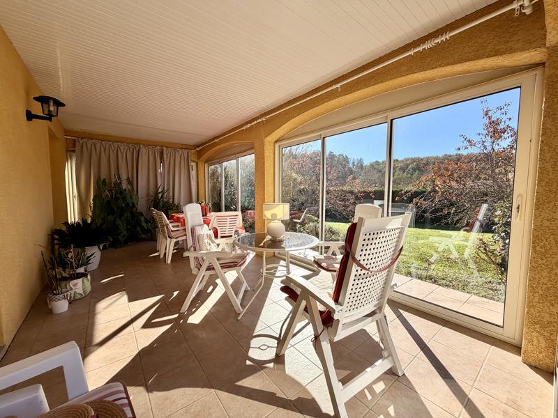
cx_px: 279
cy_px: 209
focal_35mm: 14
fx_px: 226
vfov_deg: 85.7
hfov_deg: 102.1
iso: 40
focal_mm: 2.22
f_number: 2.2
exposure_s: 1/672
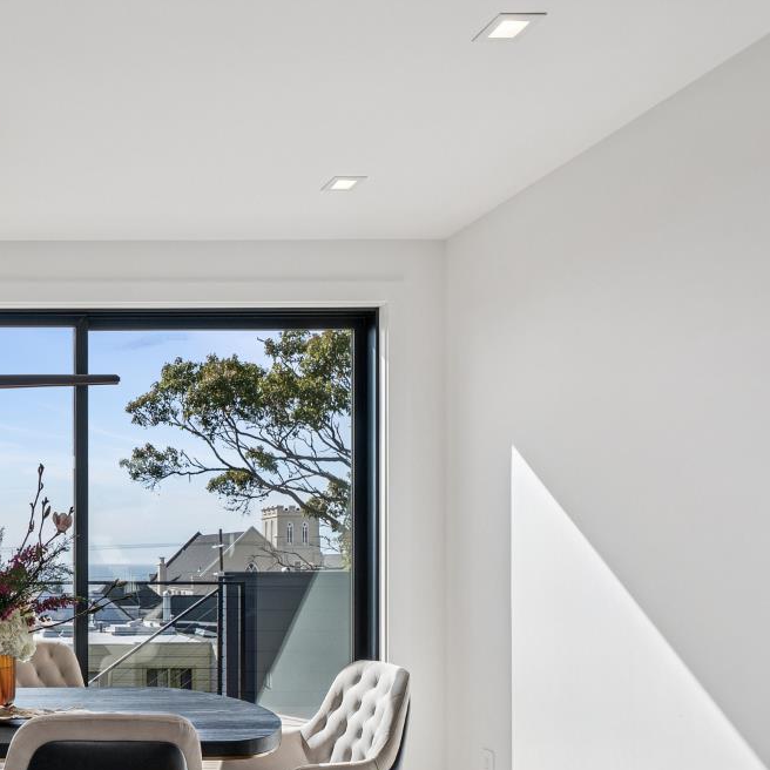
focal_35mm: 35
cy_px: 566
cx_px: -59
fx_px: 881
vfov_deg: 45.8
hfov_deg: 39.4
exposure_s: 1/1000
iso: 640
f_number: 8
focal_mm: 18
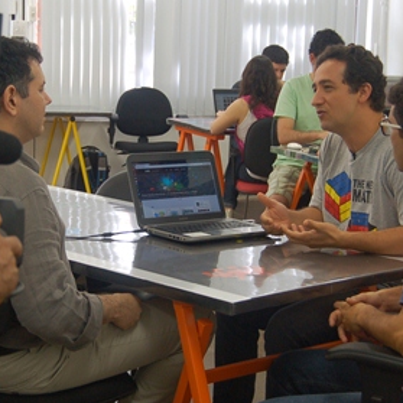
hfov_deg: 19.7
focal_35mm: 88
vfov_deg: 19.7
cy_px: 182
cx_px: 157
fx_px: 1159
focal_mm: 32
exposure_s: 1/50
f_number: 4.5
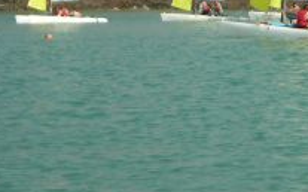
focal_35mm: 295
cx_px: 397
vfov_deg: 4.4
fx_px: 2474
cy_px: -107
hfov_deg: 7.1
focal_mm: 14.8
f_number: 4.6
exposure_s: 1/327
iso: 50
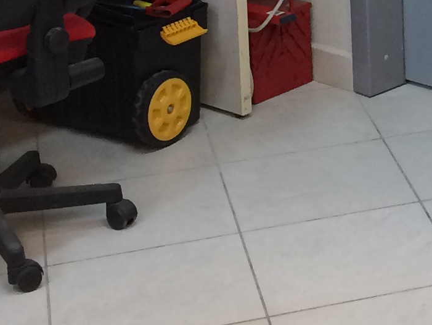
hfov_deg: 13.9
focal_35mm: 135
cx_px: 609
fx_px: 1685
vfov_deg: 10.2
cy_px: -323
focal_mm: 4.15
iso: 50
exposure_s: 1/33
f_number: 2.2
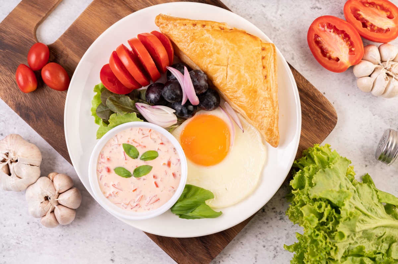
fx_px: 663
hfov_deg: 33.4
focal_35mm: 60
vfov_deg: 22.6
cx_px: 199
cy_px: 132
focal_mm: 60
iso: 100
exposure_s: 1/125
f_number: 6.3
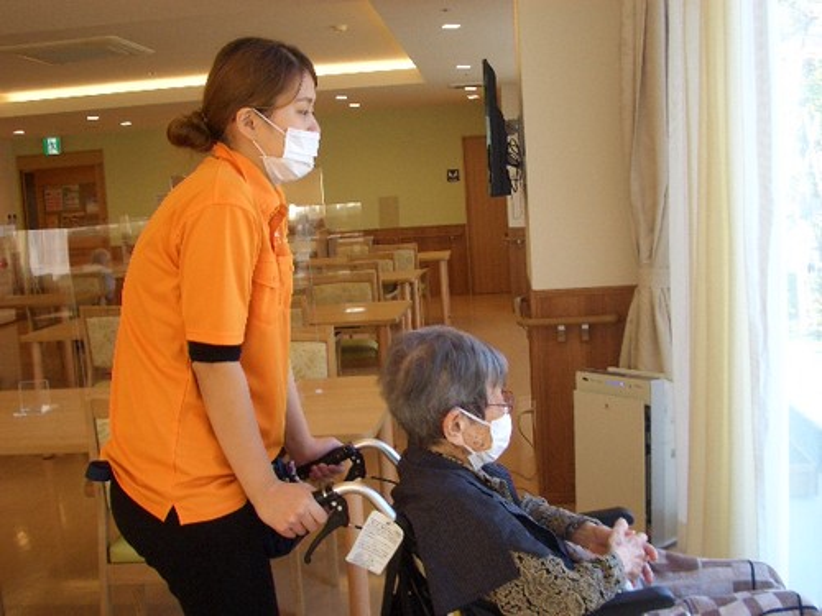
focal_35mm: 41
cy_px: 308
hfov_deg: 45.8
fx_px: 974
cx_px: 411
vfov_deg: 35.1
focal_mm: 6.8
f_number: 2.8
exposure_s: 1/80
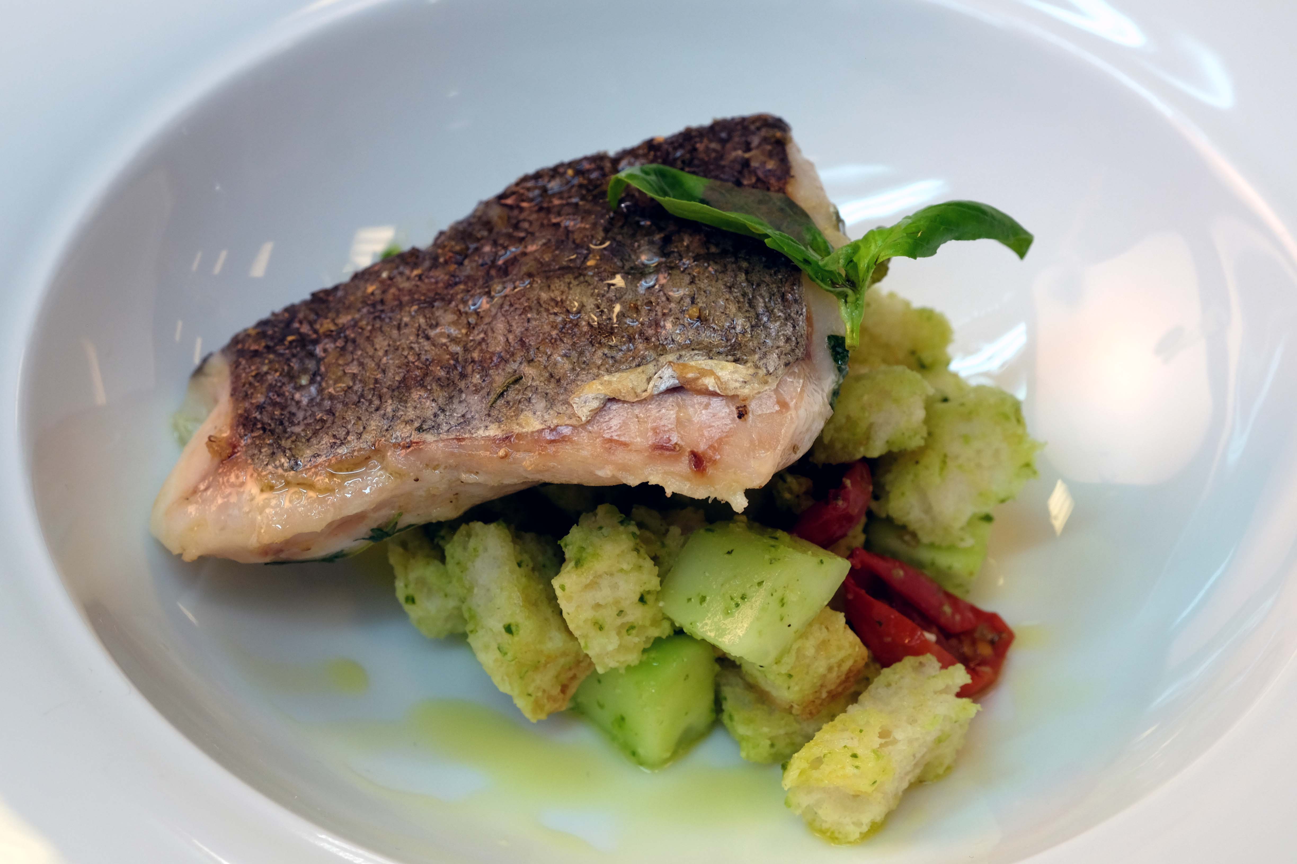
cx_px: 648
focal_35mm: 90
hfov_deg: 22.6
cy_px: 432
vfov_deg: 15.2
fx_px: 3242
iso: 640
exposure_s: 1/80
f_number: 7.1
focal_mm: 60
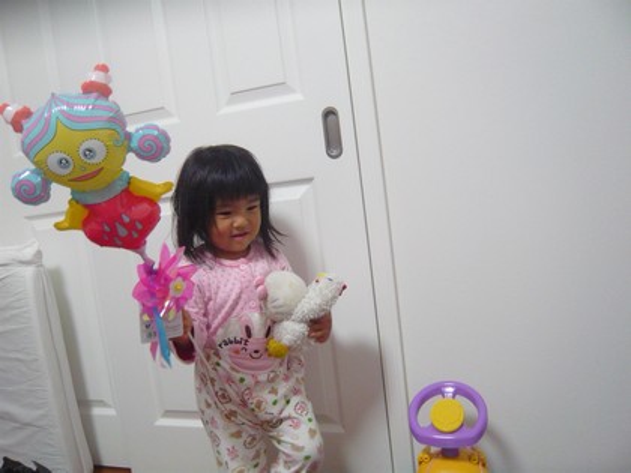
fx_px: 510
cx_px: 316
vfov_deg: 49.7
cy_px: 236
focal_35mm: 28
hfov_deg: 63.4
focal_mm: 4.6
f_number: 2.8
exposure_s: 1/30
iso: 400
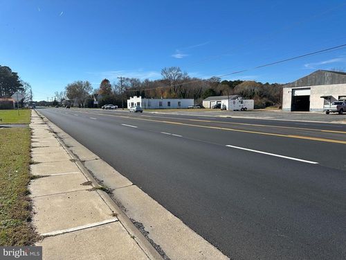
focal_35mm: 24
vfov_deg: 56.8
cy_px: 130
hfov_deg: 71.6
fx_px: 240
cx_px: 173
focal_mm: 6.86
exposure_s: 1/5263
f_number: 1.78
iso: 80
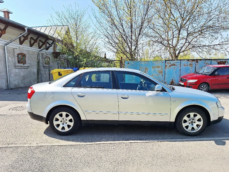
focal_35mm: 23
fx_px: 152
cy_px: 86
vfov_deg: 58.9
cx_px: 114
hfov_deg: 73.9
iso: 40
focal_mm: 5.54
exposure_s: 1/2500
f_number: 1.8
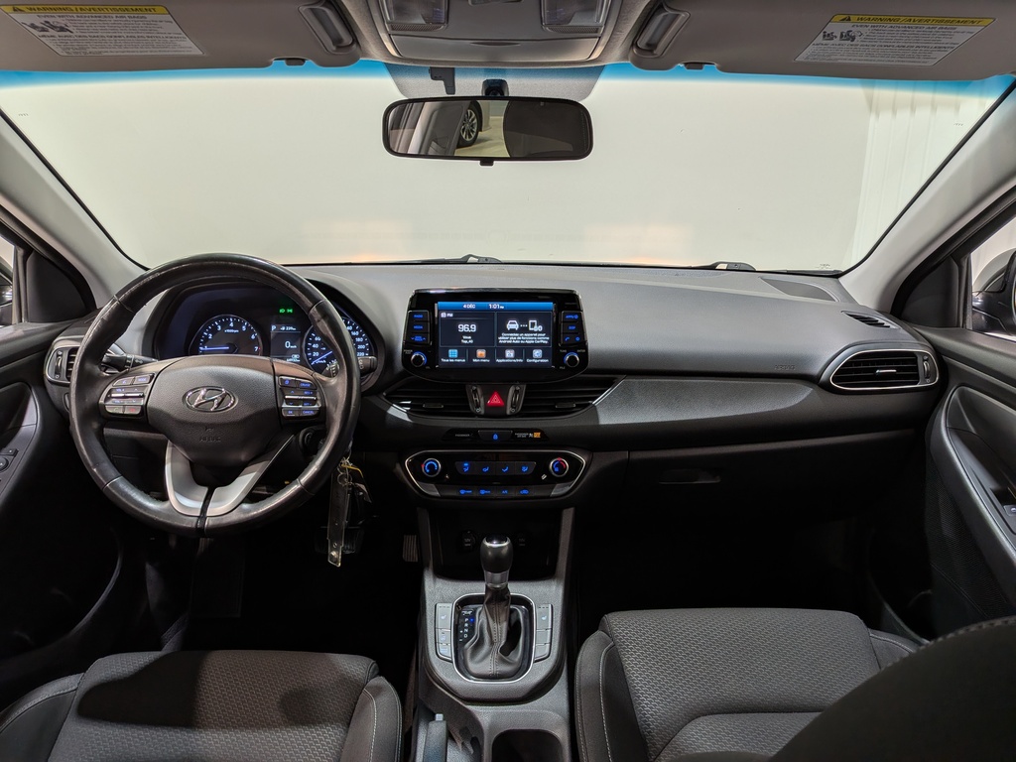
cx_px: 508
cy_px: 381
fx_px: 704
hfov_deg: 71.6
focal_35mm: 24
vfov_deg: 56.8
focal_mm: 4.53
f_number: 1.7
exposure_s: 1/116
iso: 28
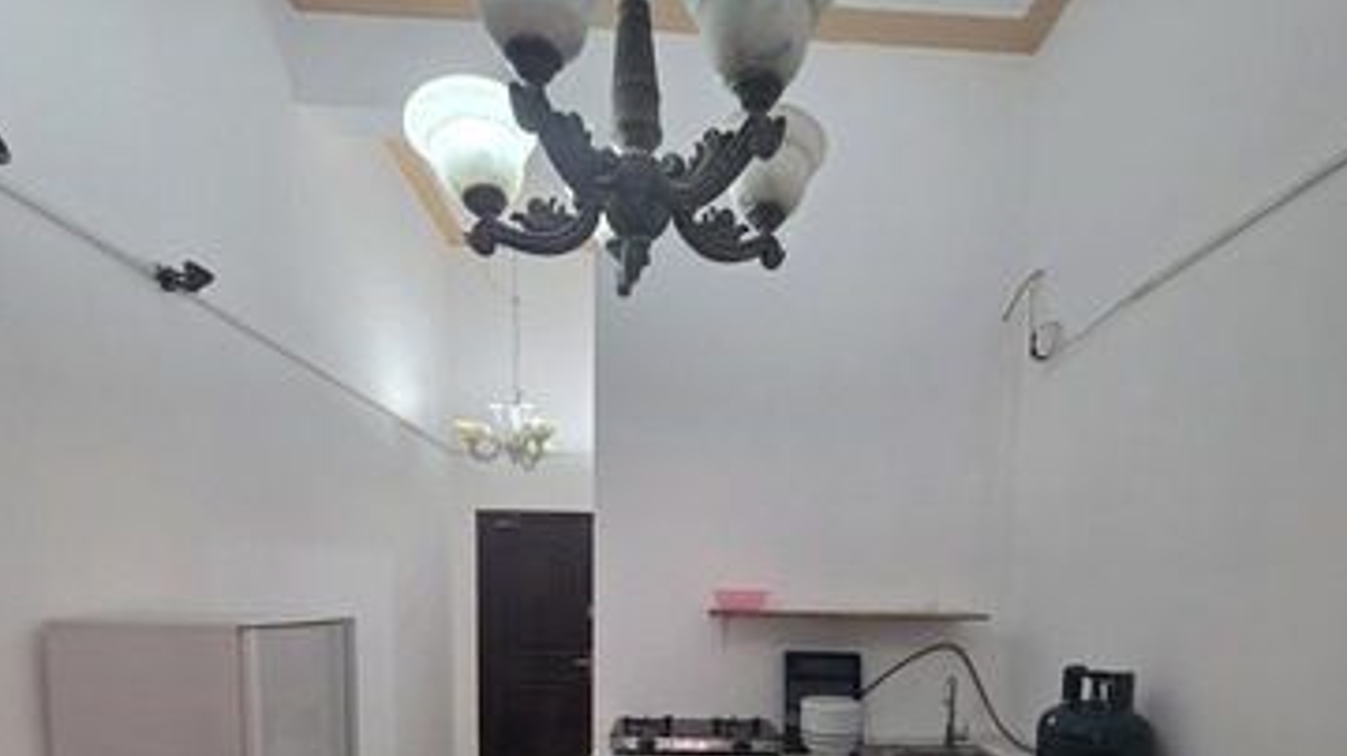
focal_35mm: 18
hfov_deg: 92.6
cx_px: 717
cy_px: 638
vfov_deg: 55.2
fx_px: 643
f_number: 1.9
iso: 160
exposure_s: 1/50
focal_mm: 2.2
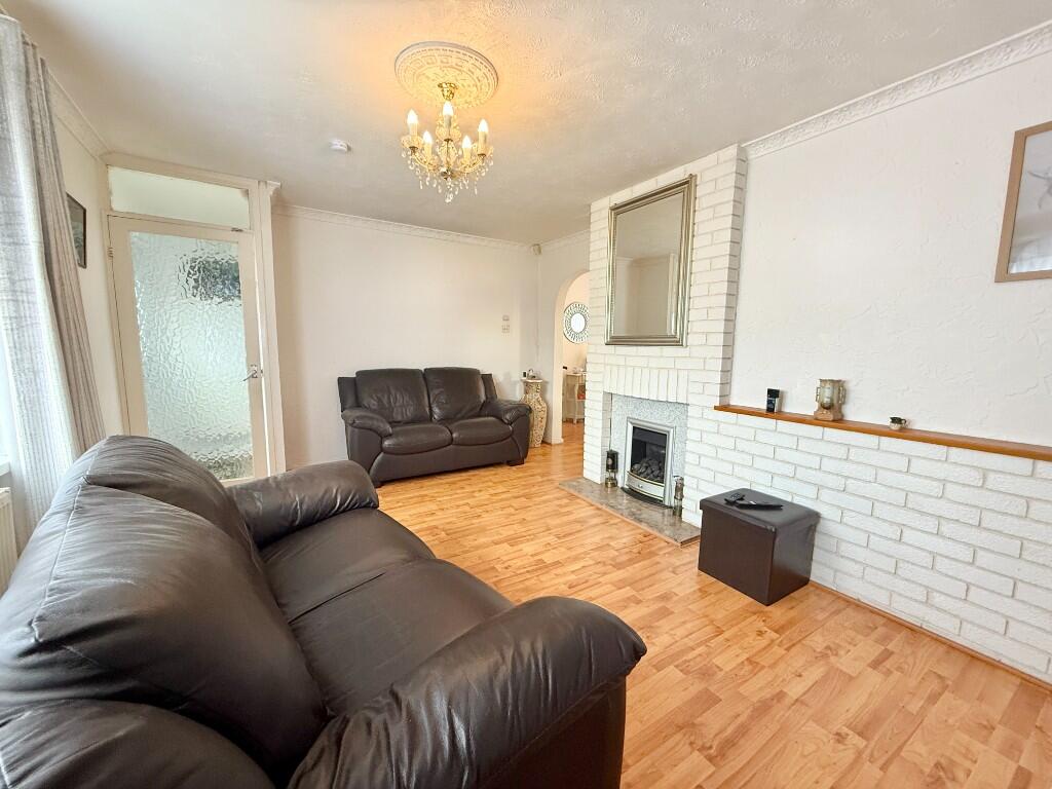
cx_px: 526
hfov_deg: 102.1
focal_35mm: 14
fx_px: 425
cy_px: 394
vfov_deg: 85.7
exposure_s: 1/50
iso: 320
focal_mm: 2.22
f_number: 2.2
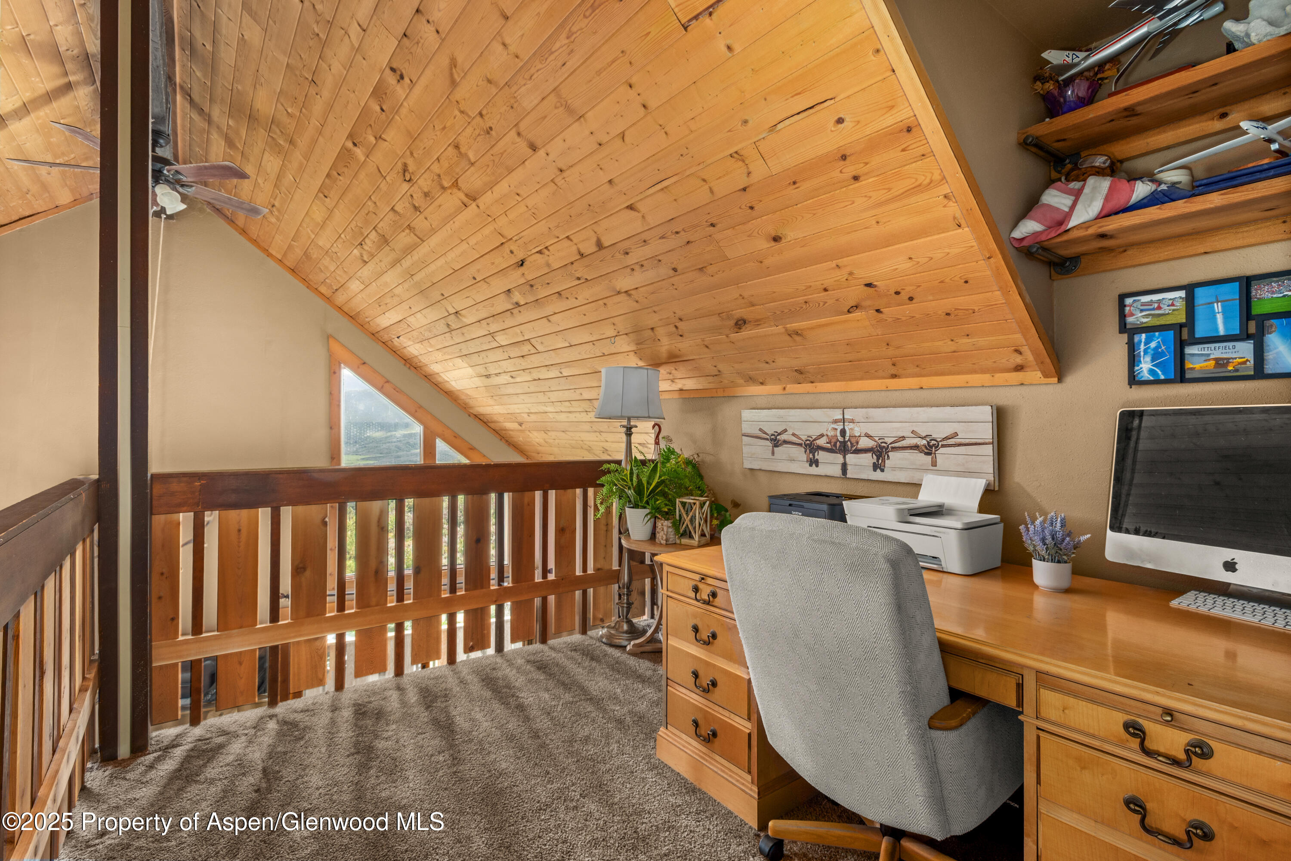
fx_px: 610
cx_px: 646
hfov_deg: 93.3
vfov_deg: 70.5
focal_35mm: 17
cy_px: 430
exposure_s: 1
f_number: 11
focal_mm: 17
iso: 400
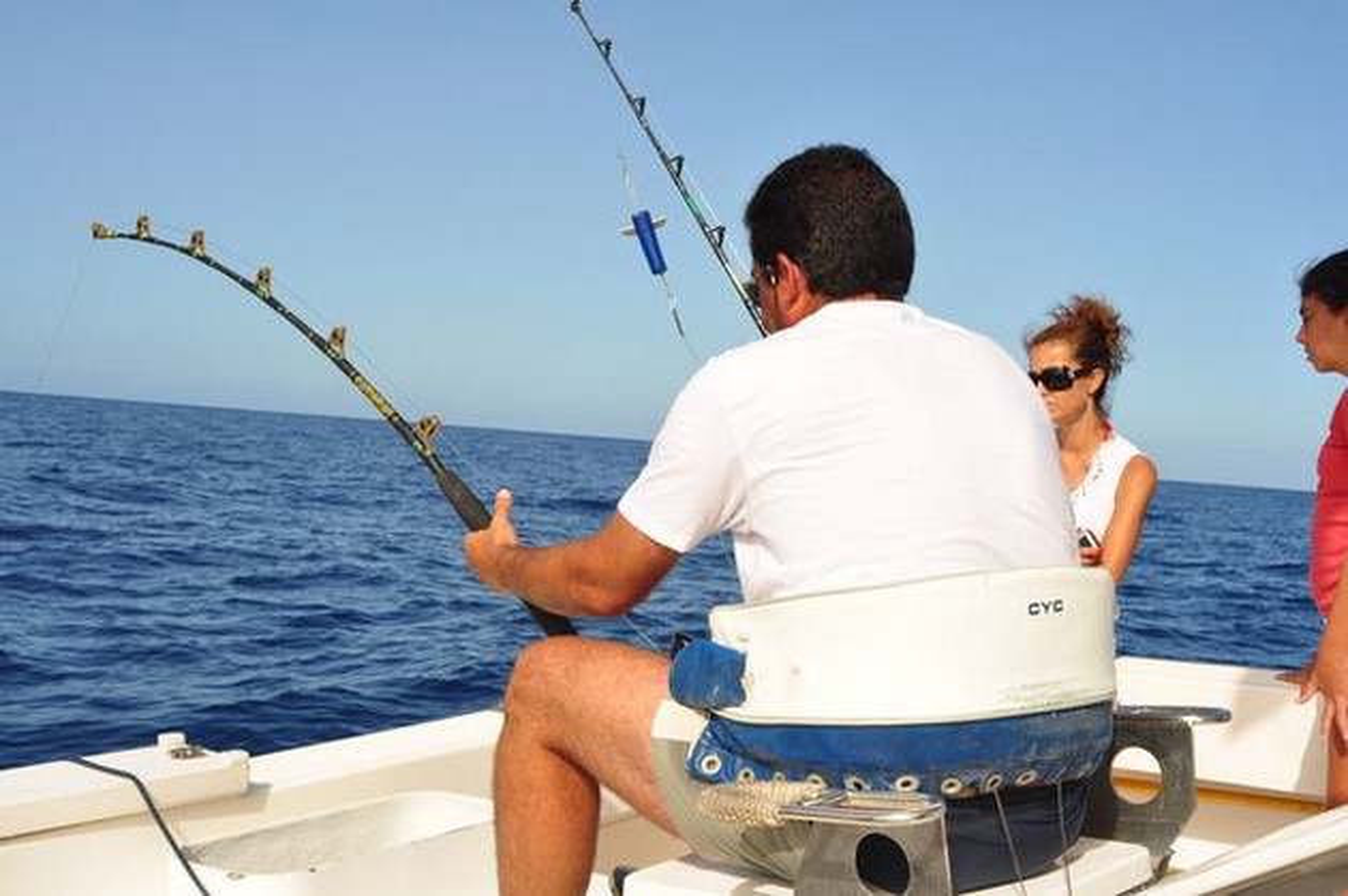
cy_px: 448
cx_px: 674
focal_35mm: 44
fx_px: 1628
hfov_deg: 45.0
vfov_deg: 30.8
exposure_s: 1/320
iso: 200
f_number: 10
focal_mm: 29
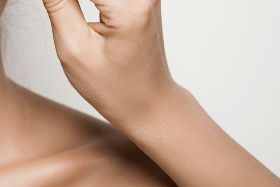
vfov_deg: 4.1
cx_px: -149
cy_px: -85
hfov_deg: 6.1
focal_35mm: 331
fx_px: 2575
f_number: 6.3
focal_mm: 105
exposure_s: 1/160
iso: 200
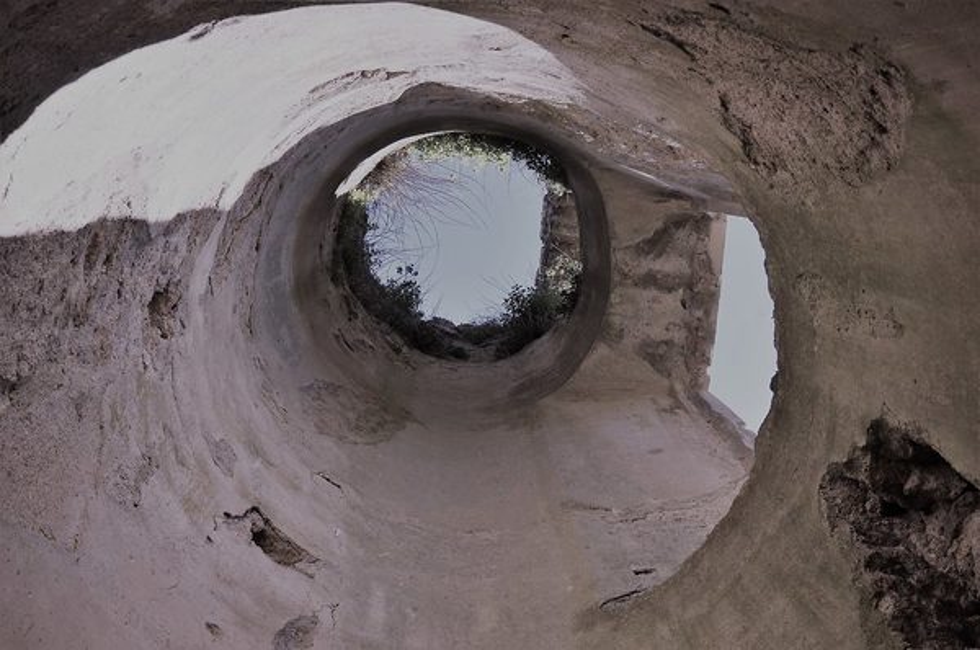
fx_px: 938
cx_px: 490
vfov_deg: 38.2
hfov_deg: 55.2
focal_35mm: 34
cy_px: 325
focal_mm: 23
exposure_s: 1/250
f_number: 10
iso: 400
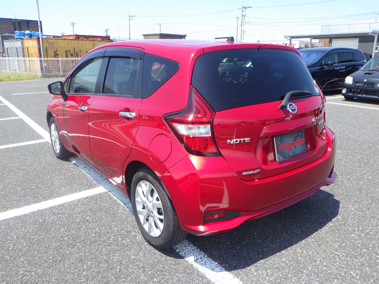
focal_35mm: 28
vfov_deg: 49.7
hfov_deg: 63.4
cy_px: 142
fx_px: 307
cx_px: 190
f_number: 4.2
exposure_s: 1/400
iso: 125
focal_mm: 5
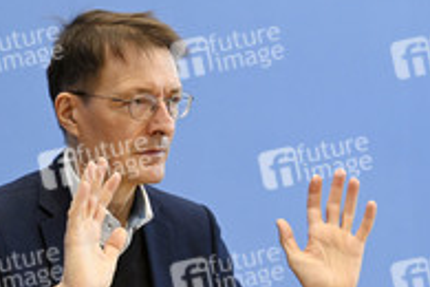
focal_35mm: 180
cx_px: 257
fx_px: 2150
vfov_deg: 7.6
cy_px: 108
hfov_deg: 11.4
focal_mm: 78
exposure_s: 1/400
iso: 3200
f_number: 5.6
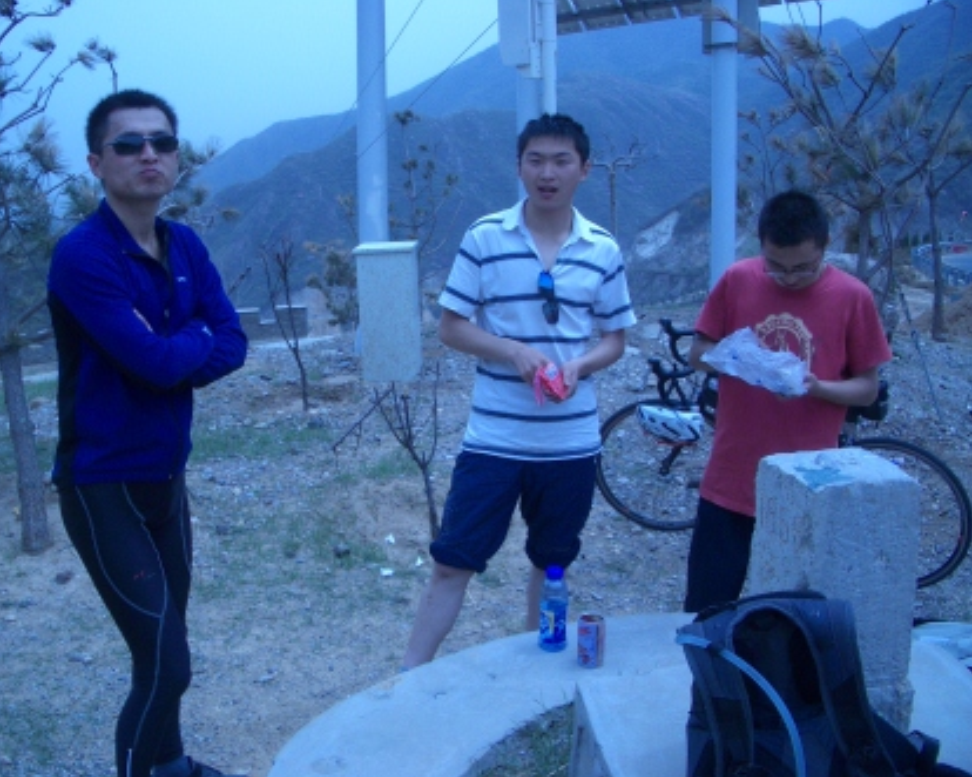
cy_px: 390
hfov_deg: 49.1
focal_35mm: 37
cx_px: 474
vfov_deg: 40.1
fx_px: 1064
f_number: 4.3
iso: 50
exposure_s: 1/400
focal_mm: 5.8
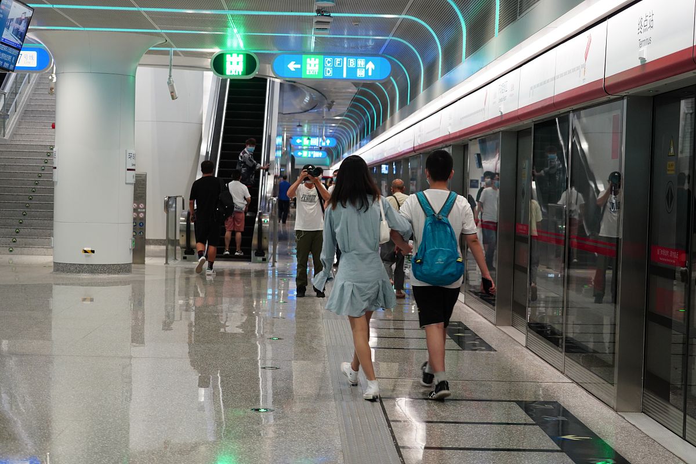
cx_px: 348
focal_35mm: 66
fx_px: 1276
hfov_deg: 30.5
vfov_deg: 20.6
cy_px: 232
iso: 2000
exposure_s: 1/60
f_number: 5.6
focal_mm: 66
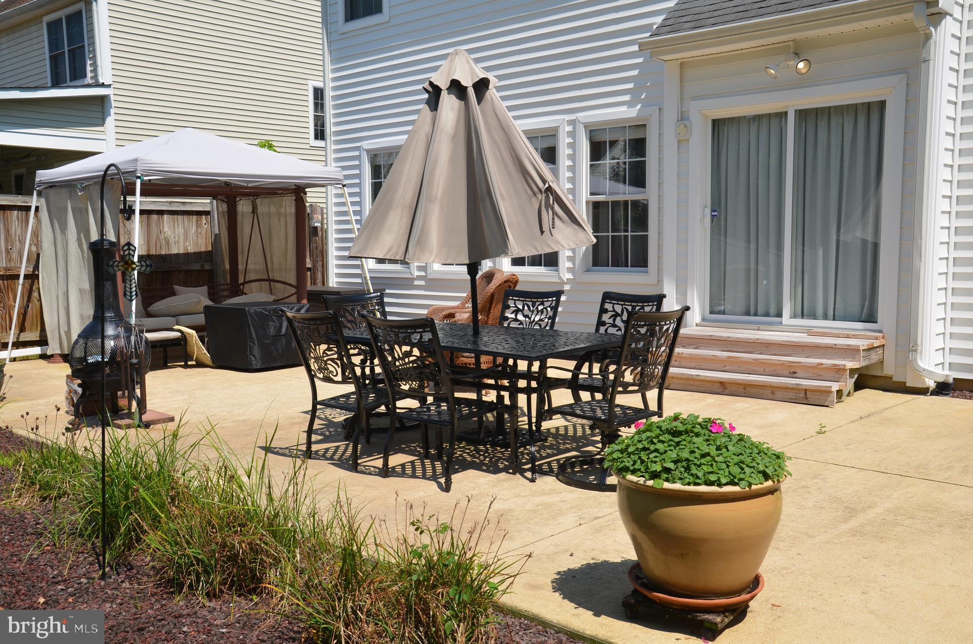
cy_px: 322
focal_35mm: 36
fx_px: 971
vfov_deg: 36.7
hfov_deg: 53.2
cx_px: 486
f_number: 9
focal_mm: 24
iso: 100
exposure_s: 1/320
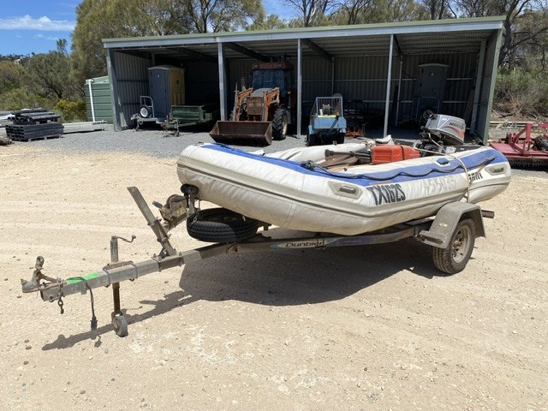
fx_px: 412
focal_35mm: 26
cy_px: 206
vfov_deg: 53.1
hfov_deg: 67.3
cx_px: 274
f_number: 1.8
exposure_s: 1/6757
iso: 32
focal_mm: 4.25
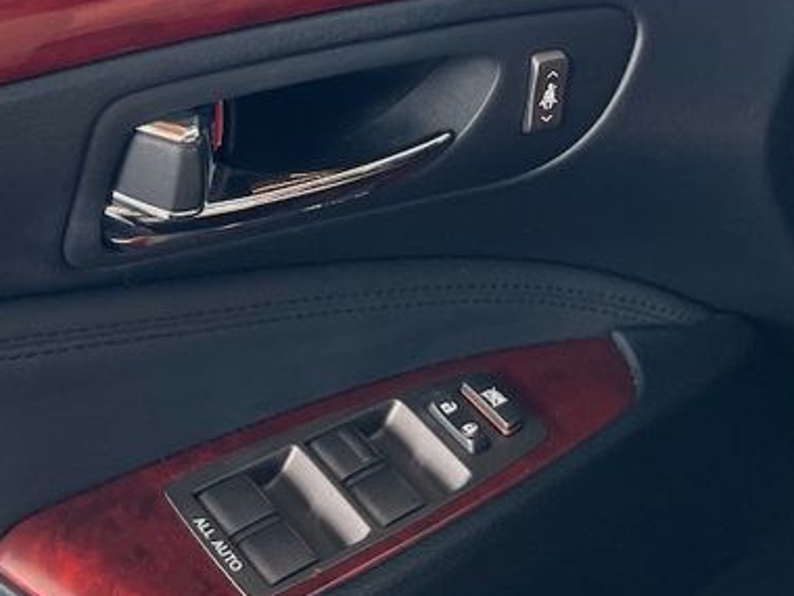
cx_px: 389
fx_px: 1606
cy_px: -29
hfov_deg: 27.8
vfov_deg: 20.2
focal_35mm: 70
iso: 80
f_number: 1.5
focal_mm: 5.7
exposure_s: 1/121
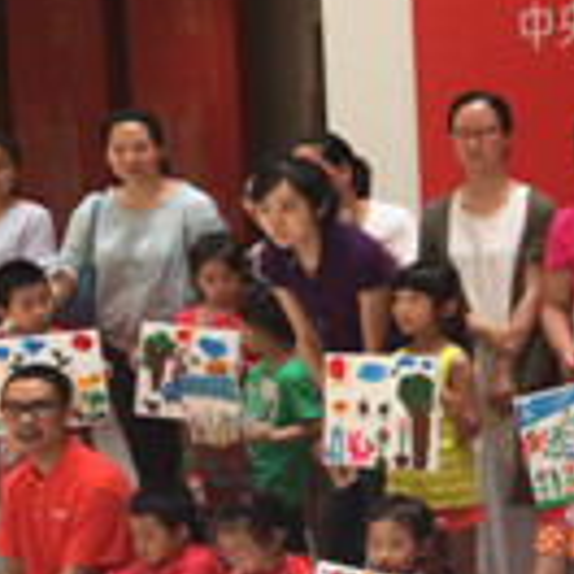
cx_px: 887
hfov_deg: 16.2
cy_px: 328
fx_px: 1820
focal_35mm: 97
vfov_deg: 17.9
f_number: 2.2
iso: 32
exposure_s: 1/344
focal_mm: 4.15
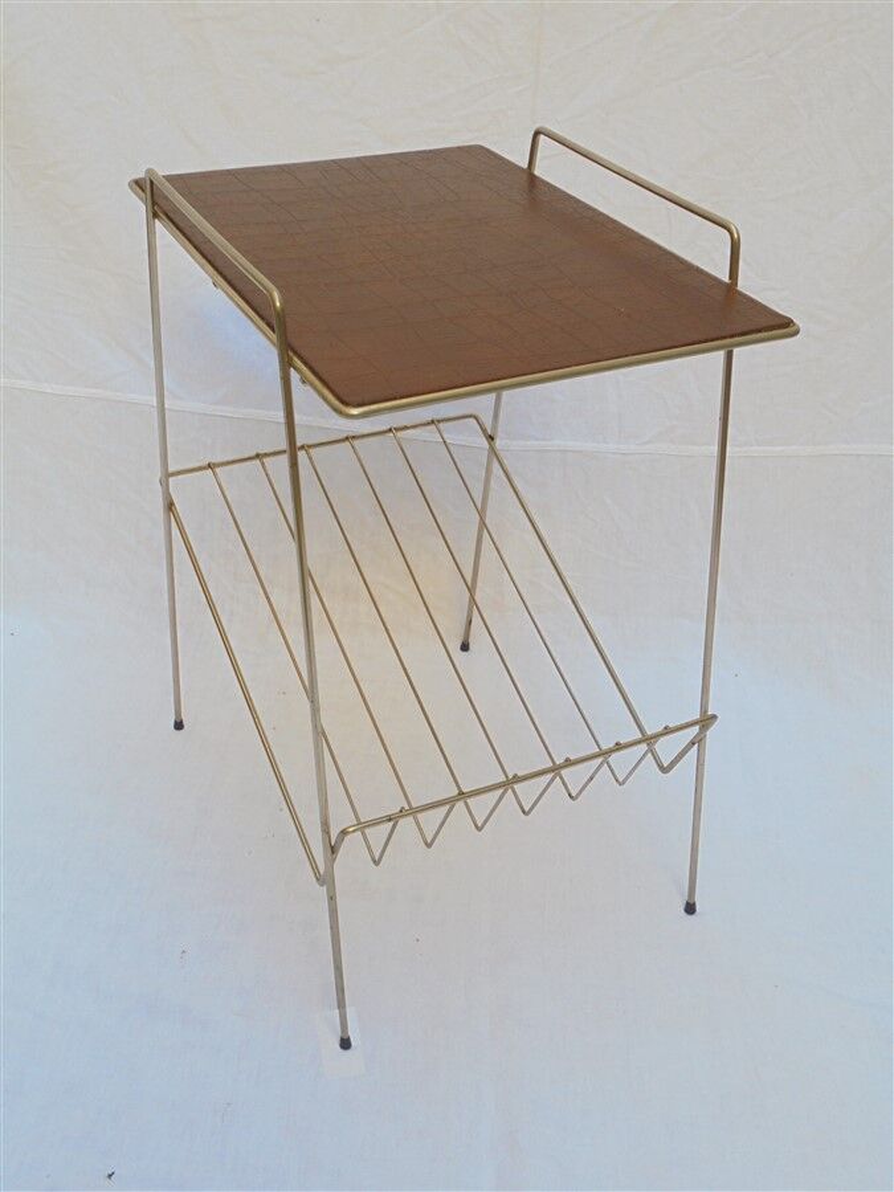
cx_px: 447
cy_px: 596
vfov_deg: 49.0
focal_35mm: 38
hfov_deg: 37.7
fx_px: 1309
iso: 100
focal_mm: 6.9
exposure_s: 1/30
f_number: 4.2
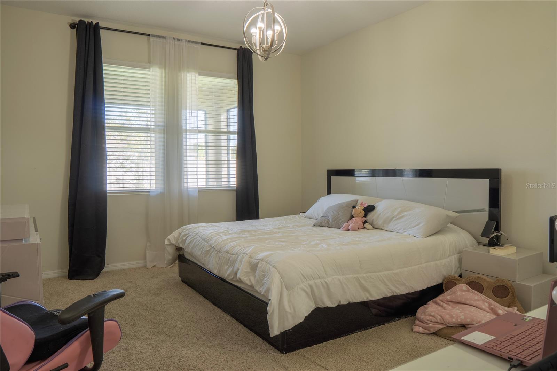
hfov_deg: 73.8
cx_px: 278
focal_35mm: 24
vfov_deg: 53.1
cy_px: 186
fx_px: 371
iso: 100
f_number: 9
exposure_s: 1/50
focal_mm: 16
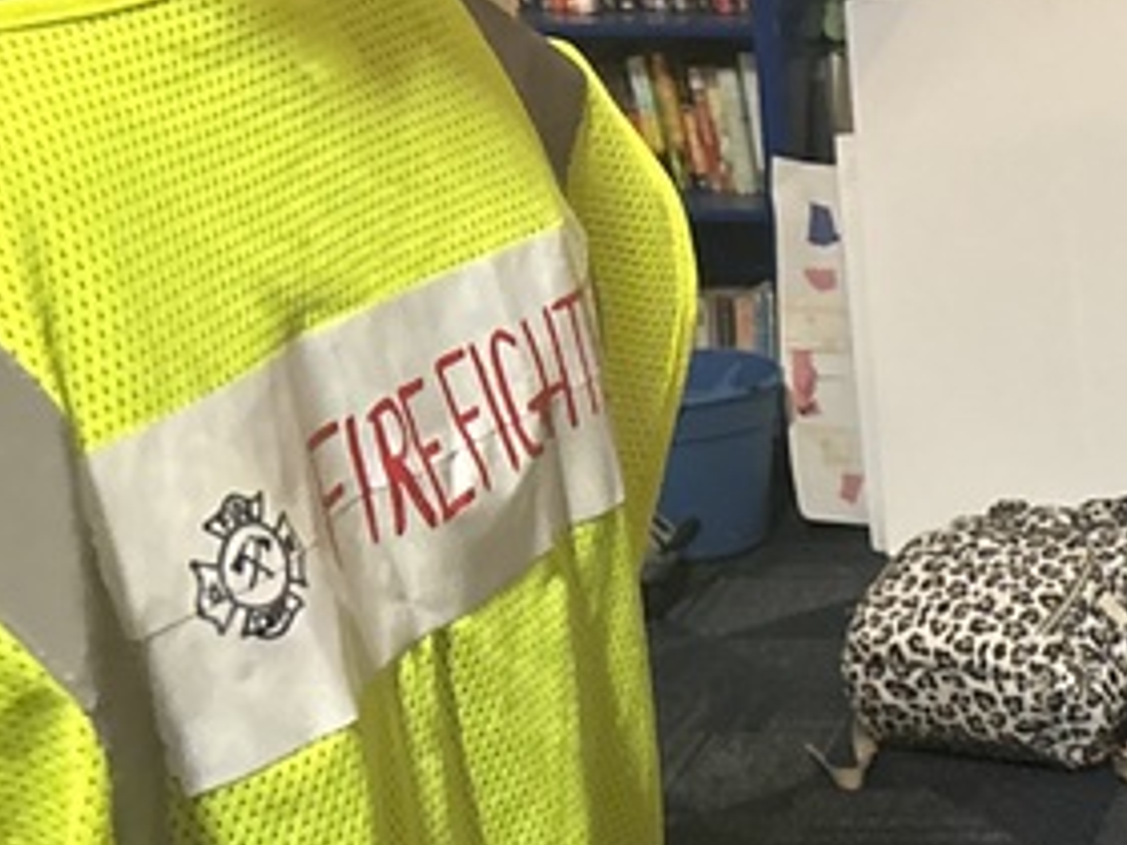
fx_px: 3093
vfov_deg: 15.6
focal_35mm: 95
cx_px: 1856
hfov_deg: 17.7
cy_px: 487
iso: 500
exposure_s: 1/30
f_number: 1.6
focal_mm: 5.96
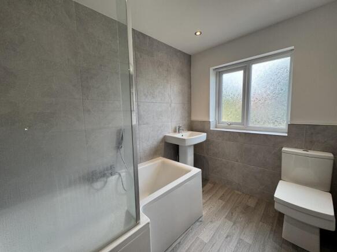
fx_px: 136
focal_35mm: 14
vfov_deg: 85.7
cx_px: 168
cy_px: 126
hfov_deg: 102.1
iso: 80
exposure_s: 1/100
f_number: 2.2
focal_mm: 2.22
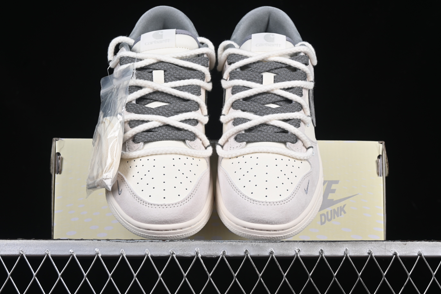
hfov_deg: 26.6
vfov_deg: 18.0
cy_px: 148
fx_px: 931
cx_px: 223
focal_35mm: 76
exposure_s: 1/80
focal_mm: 50
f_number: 8
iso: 160
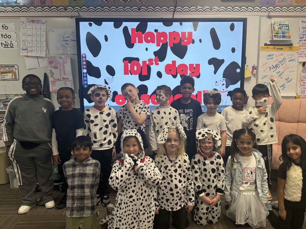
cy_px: 105
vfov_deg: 49.7
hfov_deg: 63.4
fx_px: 247
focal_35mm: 28
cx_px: 166
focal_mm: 6.76
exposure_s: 1/120
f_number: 1.78
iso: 100
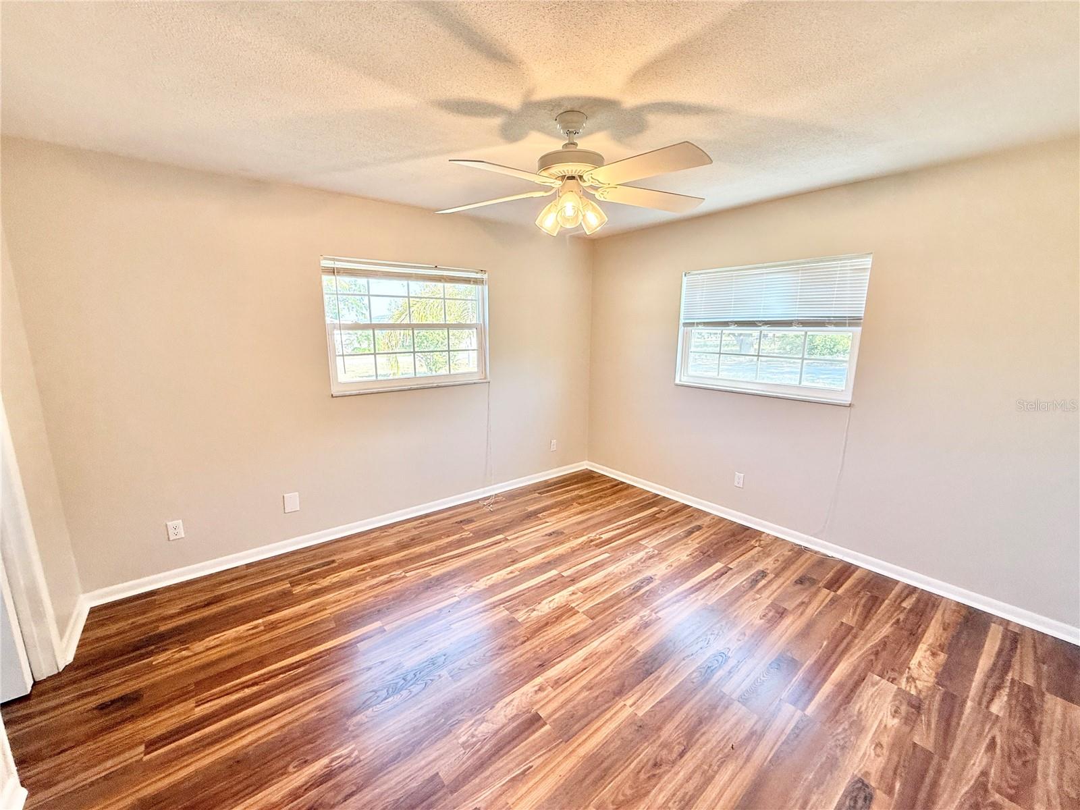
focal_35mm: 14
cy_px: 405
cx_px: 540
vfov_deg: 85.7
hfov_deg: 102.1
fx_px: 437
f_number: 2.2
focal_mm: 2.22
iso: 125
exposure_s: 1/120
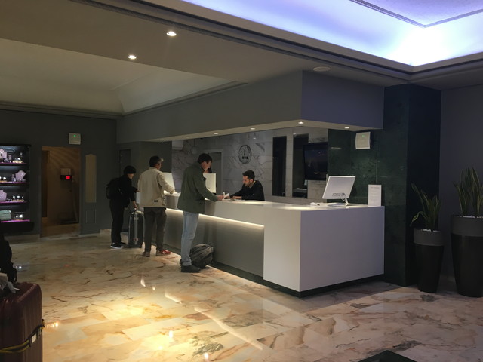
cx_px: 242
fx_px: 405
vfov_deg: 48.2
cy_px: 181
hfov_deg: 61.7
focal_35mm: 29
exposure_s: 1/33
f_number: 2.2
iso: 80
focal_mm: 4.15
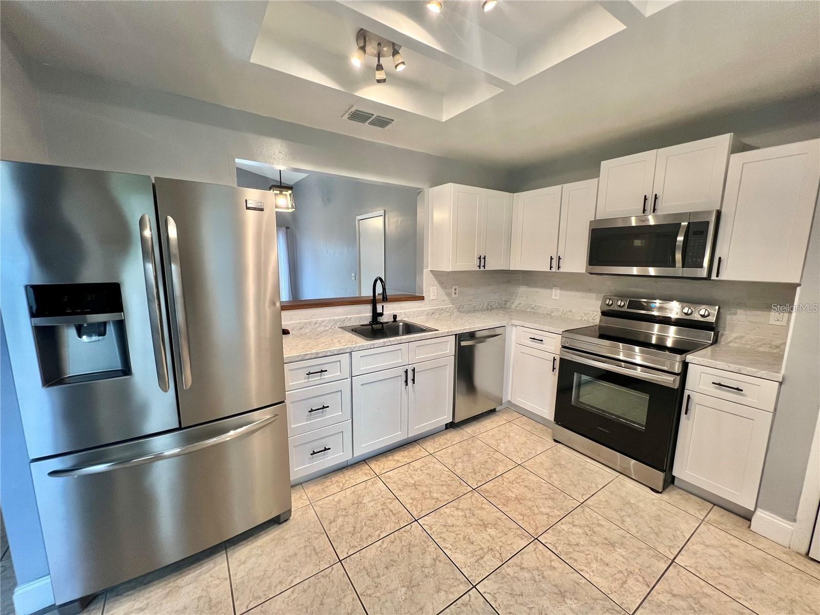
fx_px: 308
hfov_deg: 106.2
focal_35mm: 13
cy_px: 308
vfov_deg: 89.9
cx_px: 410
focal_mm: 1.57
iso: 200
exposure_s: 1/120
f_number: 1.8
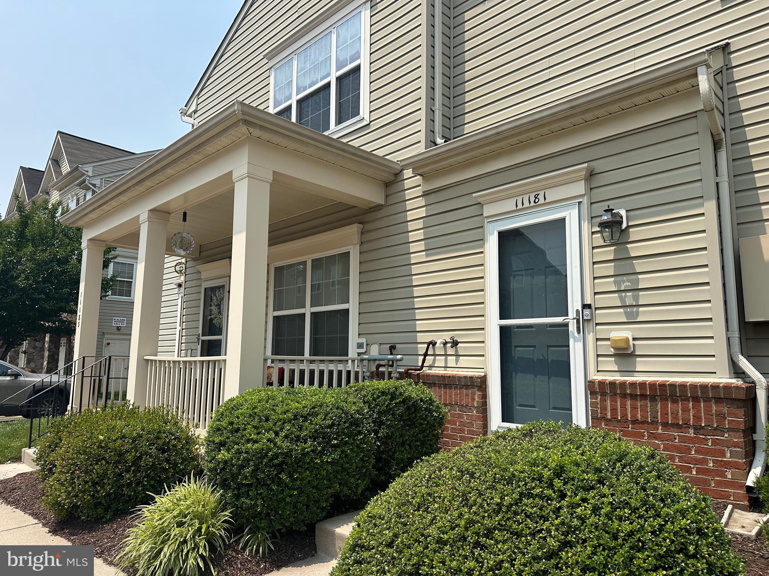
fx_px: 533
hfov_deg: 71.6
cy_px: 288
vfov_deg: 56.8
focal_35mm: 24
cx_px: 384
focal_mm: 6.86
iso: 80
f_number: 1.78
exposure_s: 1/4545
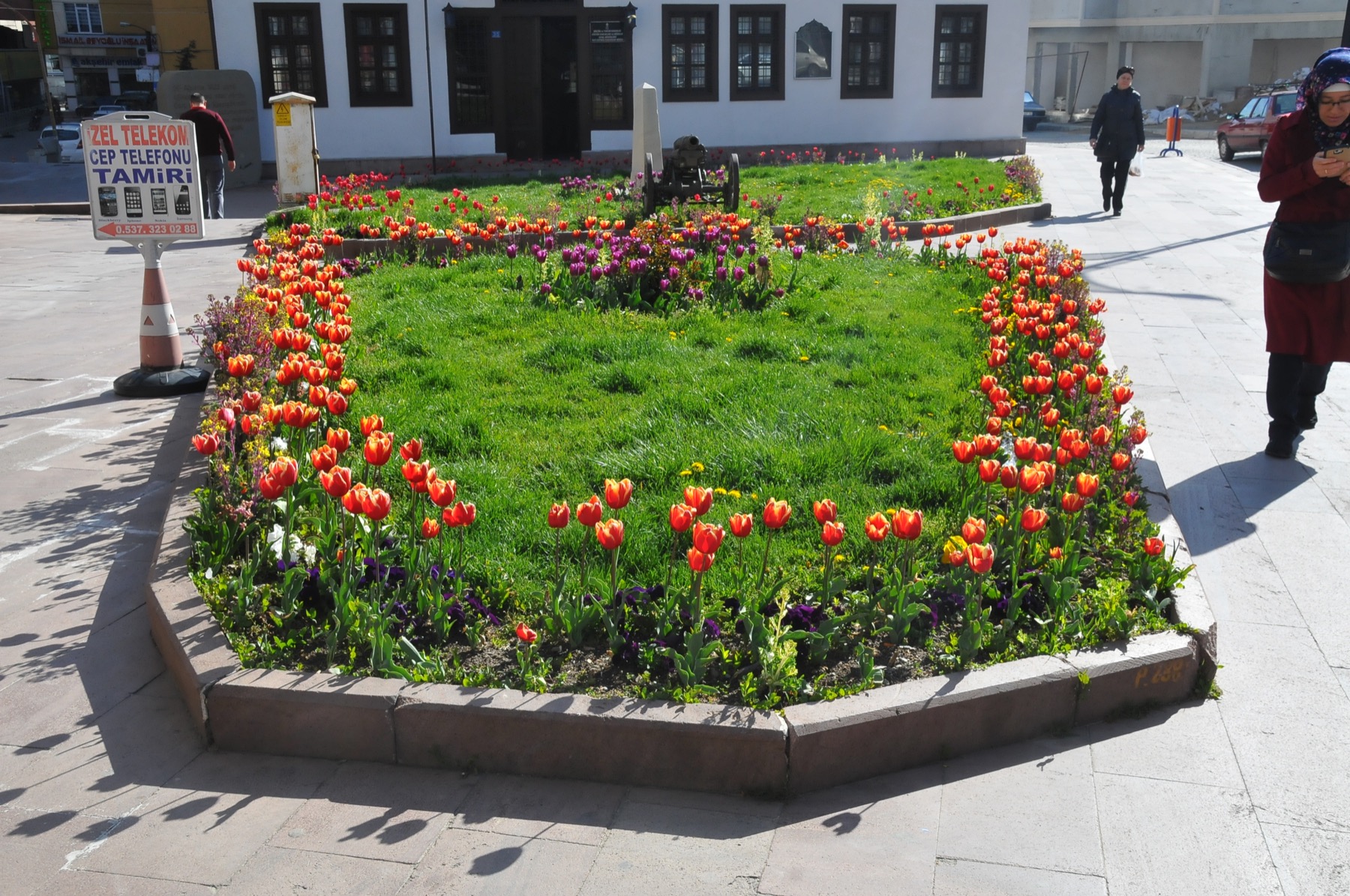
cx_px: 675
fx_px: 1461
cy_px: 448
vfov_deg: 34.1
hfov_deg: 49.6
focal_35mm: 39
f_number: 13
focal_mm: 26
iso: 800
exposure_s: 1/500
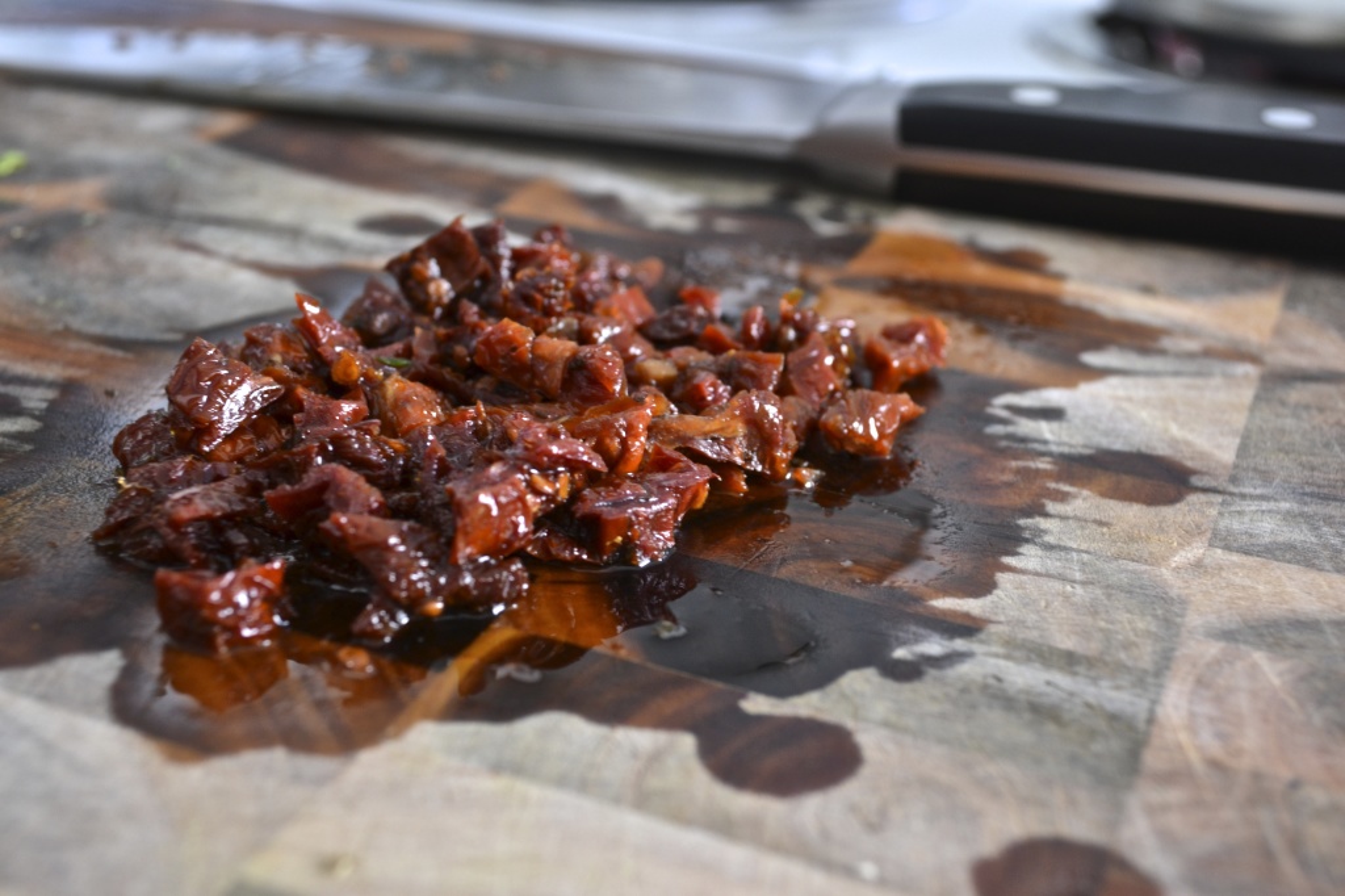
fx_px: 1793
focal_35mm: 48
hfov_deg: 41.1
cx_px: 672
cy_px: 448
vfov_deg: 28.1
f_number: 6.3
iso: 400
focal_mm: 32
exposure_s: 1/2.5
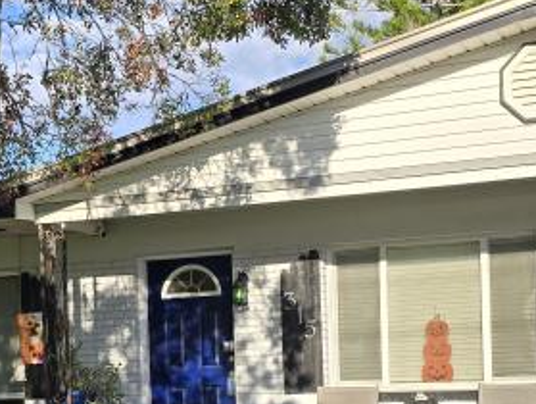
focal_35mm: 79
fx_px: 1225
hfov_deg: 24.3
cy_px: 412
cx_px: 113
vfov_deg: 18.2
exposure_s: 1/696
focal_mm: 6.3
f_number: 1.7
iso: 12
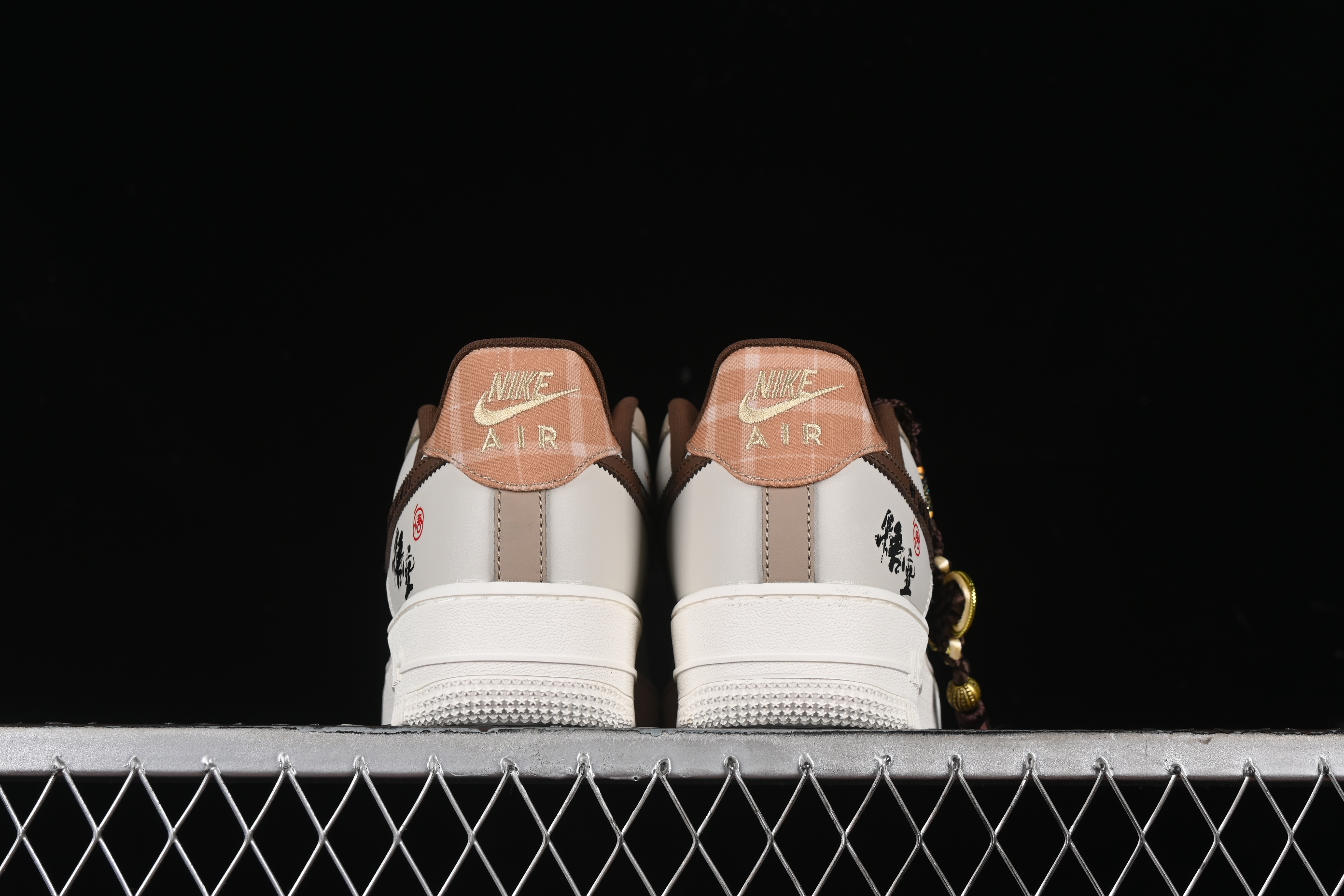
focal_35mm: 75
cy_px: 448
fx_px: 2800
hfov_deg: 27.0
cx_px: 672
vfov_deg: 18.2
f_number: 8
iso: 160
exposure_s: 1/80
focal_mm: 50
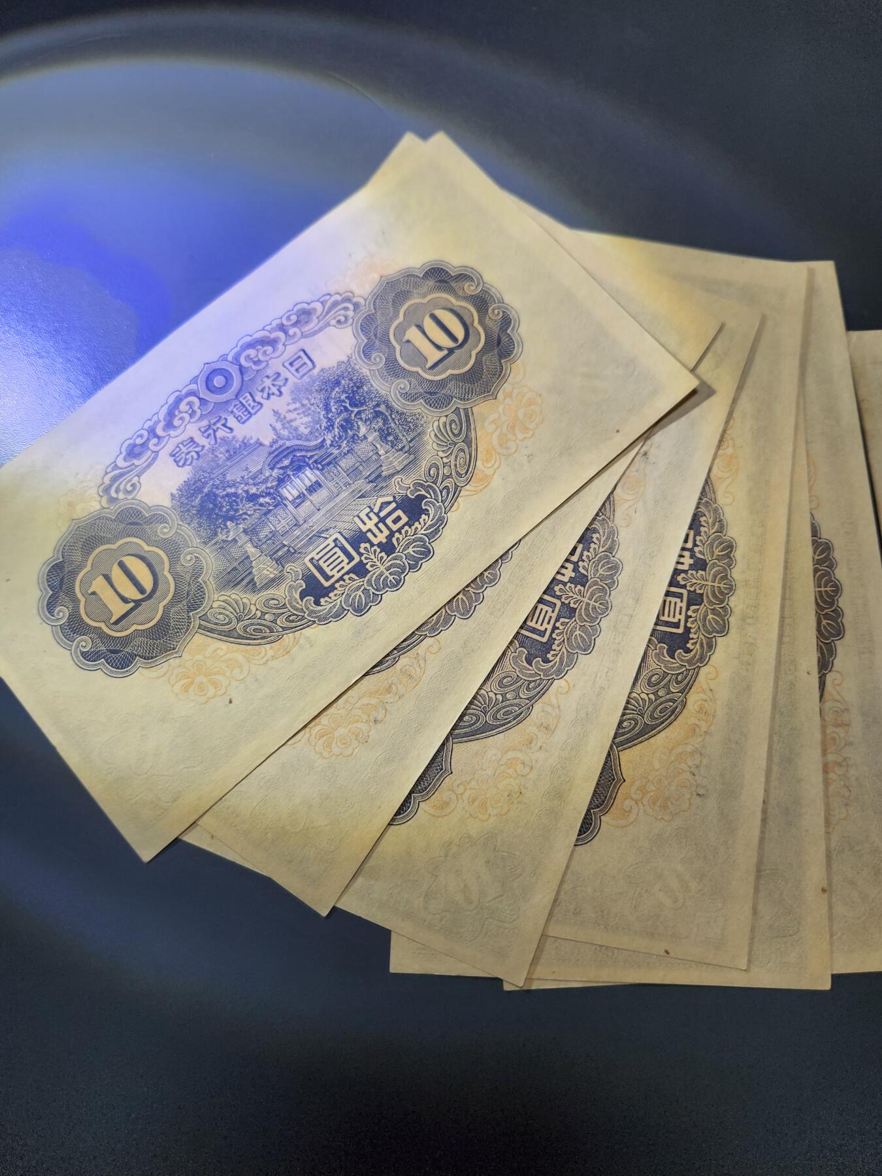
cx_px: 441
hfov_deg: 58.9
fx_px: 781
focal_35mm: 23
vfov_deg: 73.9
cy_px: 588
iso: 64
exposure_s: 1/53.8
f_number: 1.8
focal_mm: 5.4
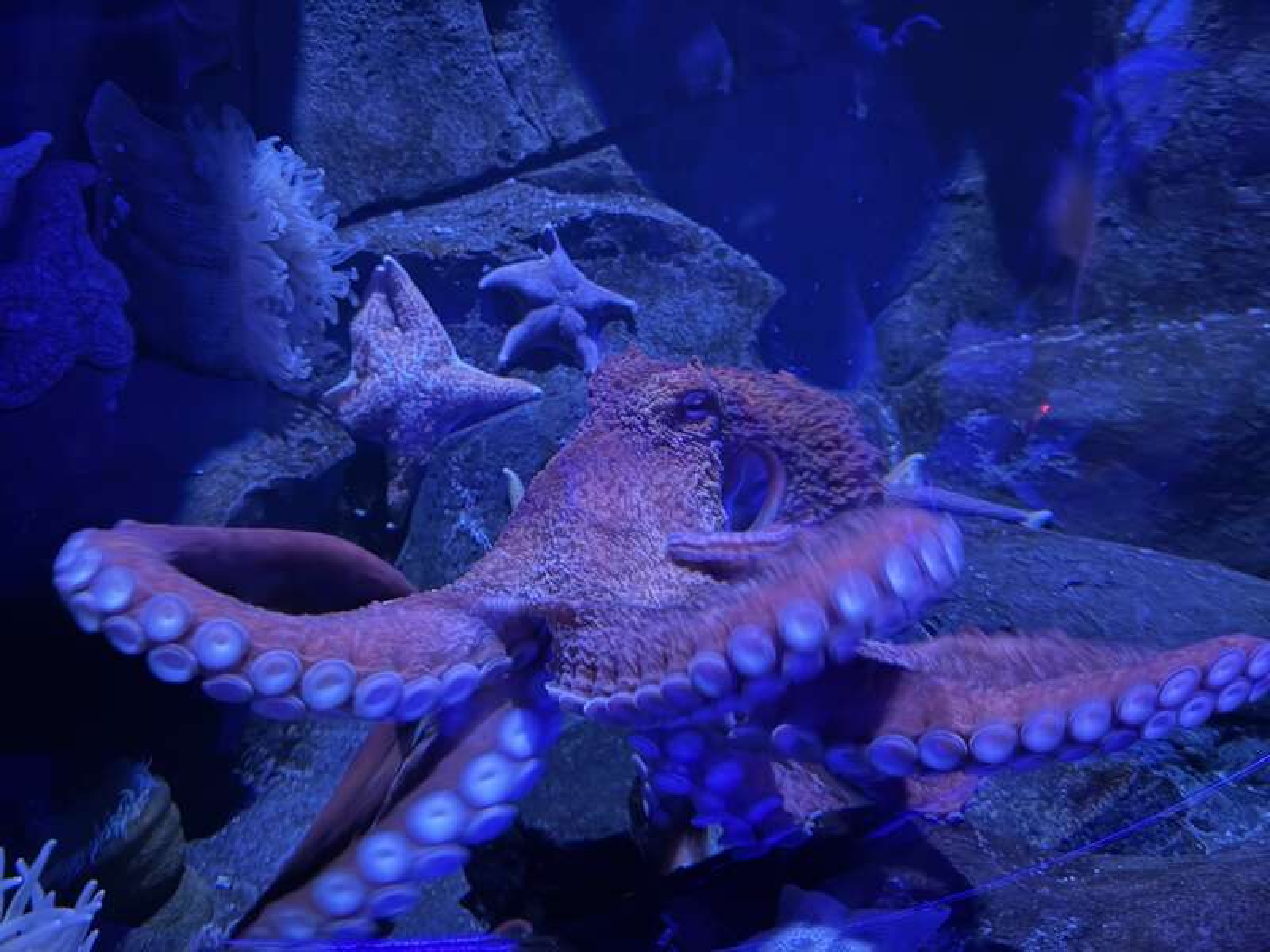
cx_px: 635
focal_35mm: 24
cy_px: 476
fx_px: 881
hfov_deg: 71.6
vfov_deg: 56.8
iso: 1000
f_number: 1.78
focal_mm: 6.76
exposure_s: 1/9
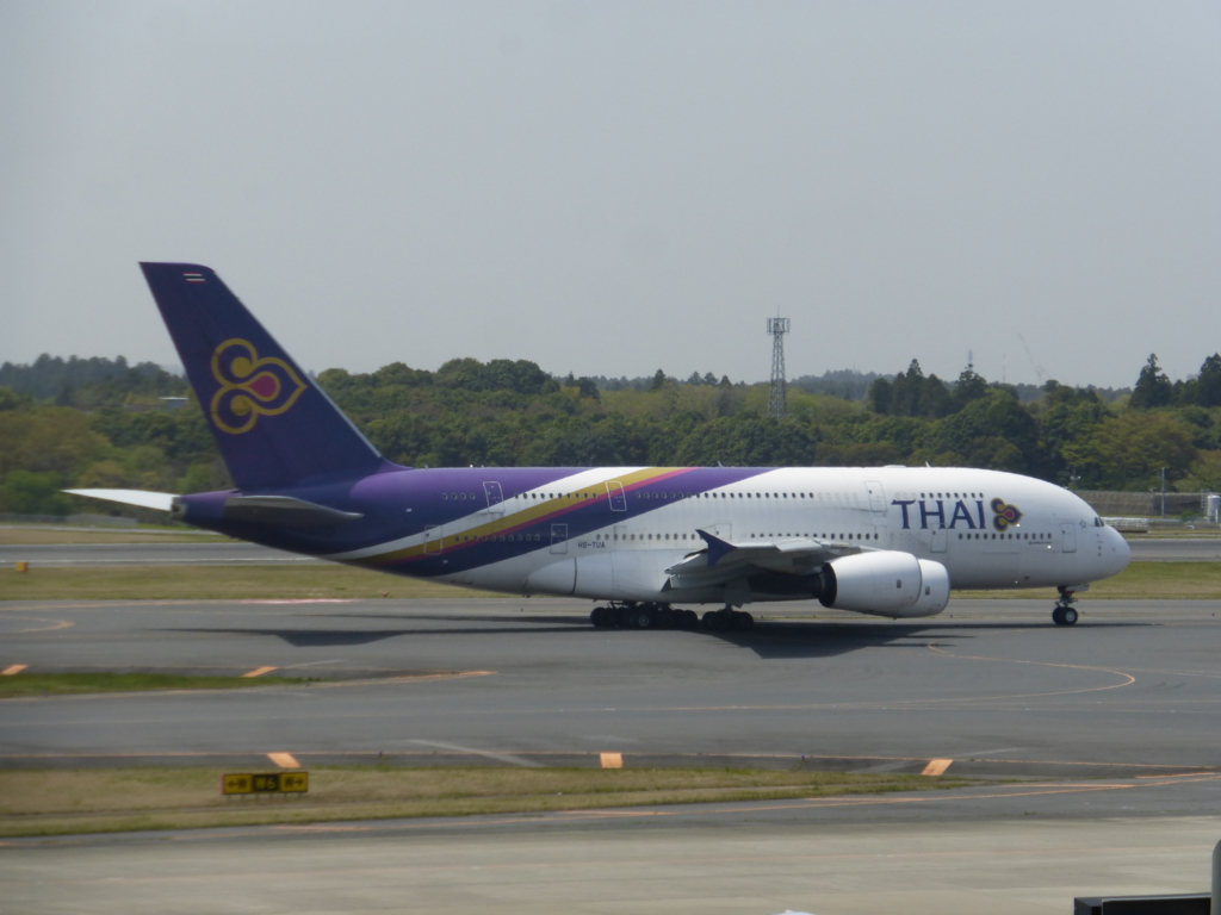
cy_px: 458
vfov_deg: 8.4
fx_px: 6208
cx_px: 610
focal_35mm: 176
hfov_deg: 11.2
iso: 100
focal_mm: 31.3
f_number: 5.4
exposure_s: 1/800
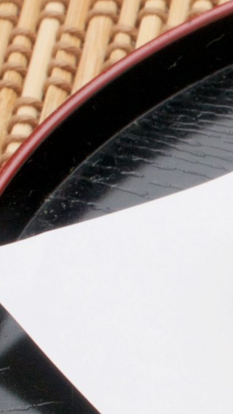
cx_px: 593
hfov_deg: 5.0
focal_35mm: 235
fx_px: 2580
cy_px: 327
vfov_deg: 9.2
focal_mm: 40
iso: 400
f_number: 22
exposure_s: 1/250
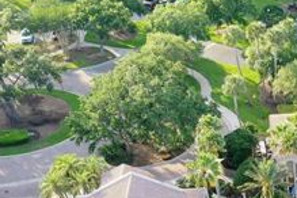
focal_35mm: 90
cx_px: 325
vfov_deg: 14.1
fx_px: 742
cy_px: 304
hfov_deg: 21.5
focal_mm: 10.3
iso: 100
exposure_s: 1/120
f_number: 4.5
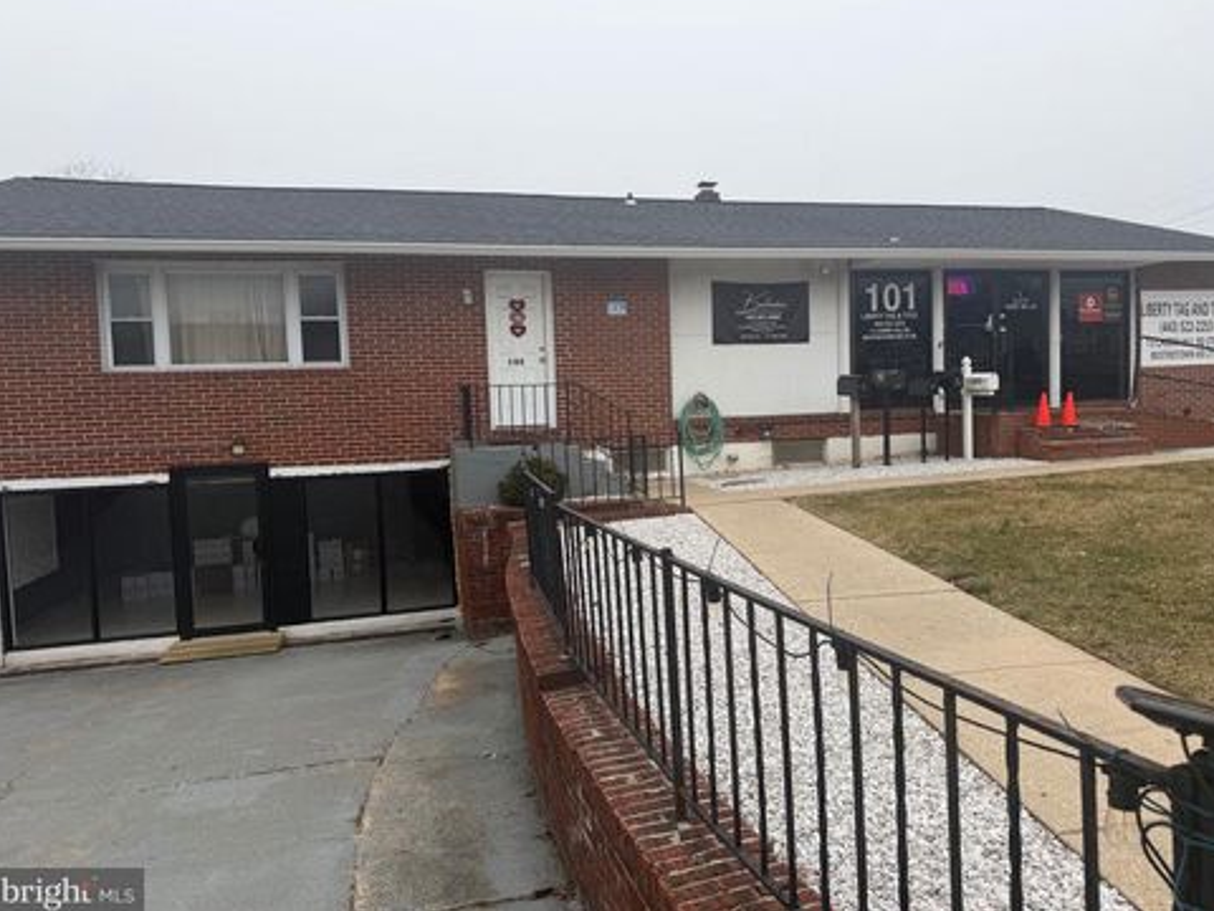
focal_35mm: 25
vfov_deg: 54.9
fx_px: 877
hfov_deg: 69.4
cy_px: 444
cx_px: 622
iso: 80
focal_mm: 6.76
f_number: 1.78
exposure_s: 1/1410
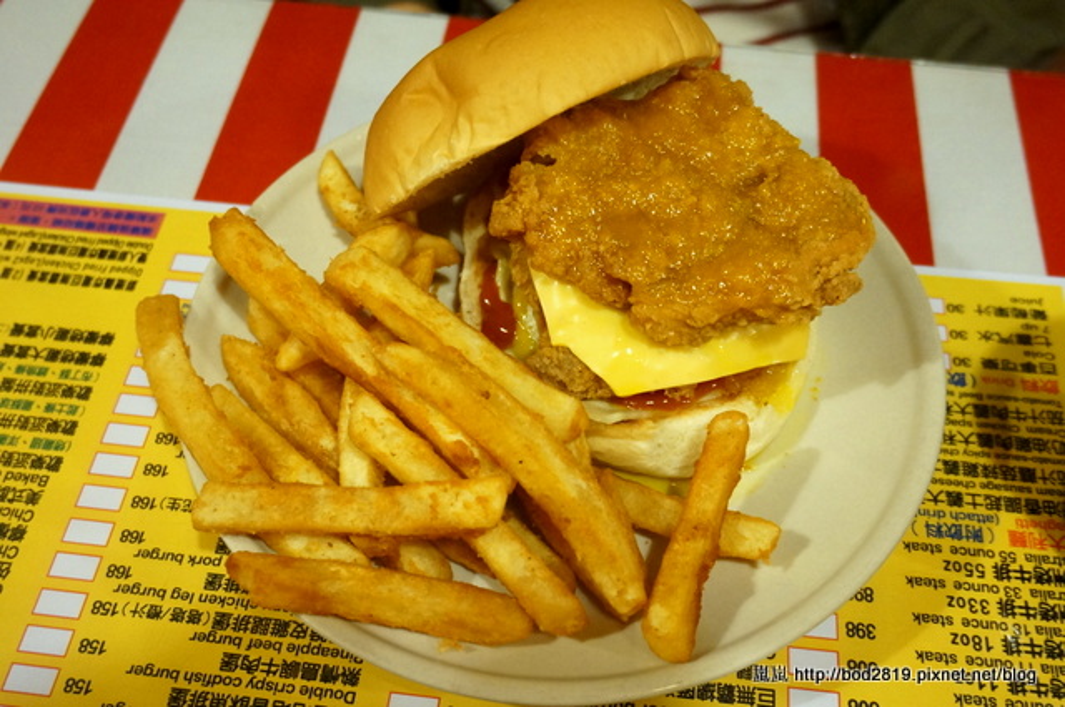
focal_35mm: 38
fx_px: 1108
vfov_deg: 35.4
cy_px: 354
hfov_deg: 51.3
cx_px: 532
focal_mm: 25
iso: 2000
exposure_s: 1/60
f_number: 4.5
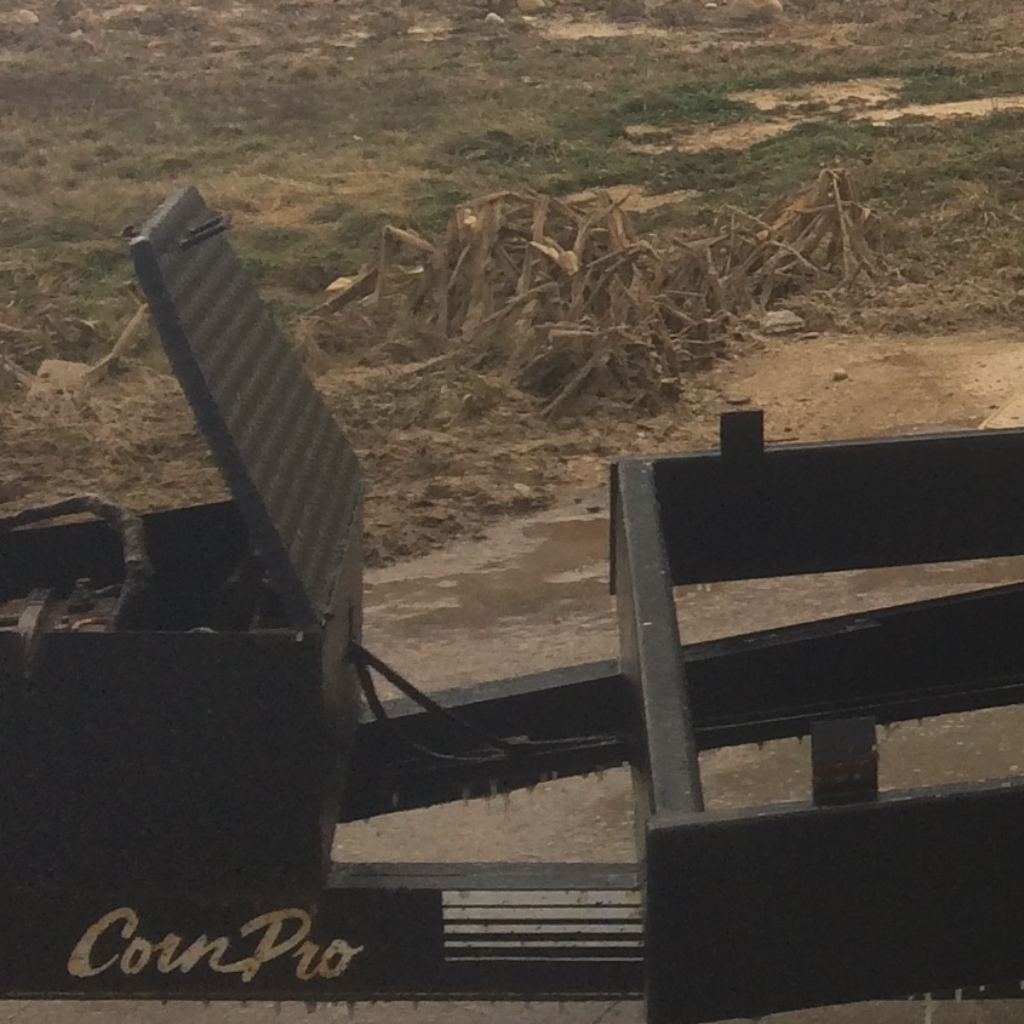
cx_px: 1910
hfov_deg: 15.0
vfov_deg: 17.2
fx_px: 3313
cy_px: 2
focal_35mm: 99
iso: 32
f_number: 2.2
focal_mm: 4.15
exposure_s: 1/662
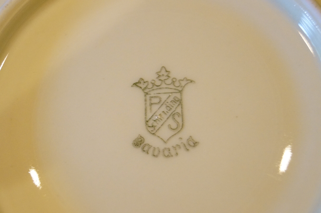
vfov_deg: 16.5
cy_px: 106
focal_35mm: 82
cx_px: 160
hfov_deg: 24.7
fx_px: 734
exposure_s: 1/50
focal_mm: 55
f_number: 5.6
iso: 3200
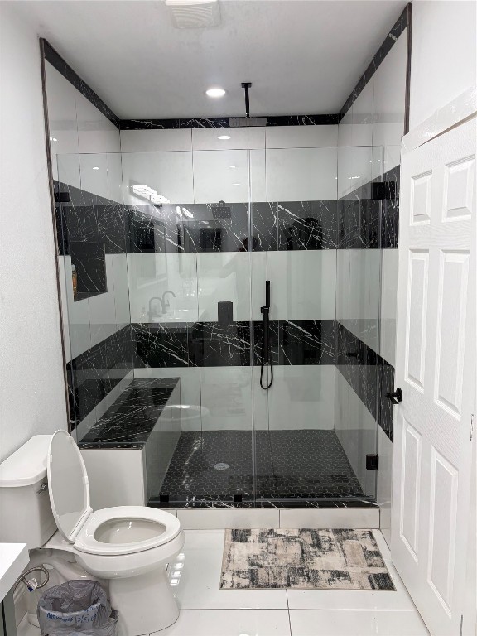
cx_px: 238
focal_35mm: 26
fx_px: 478
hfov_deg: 53.1
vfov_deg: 67.3
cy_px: 318
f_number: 1.6
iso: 100
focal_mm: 5.96
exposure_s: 1/120
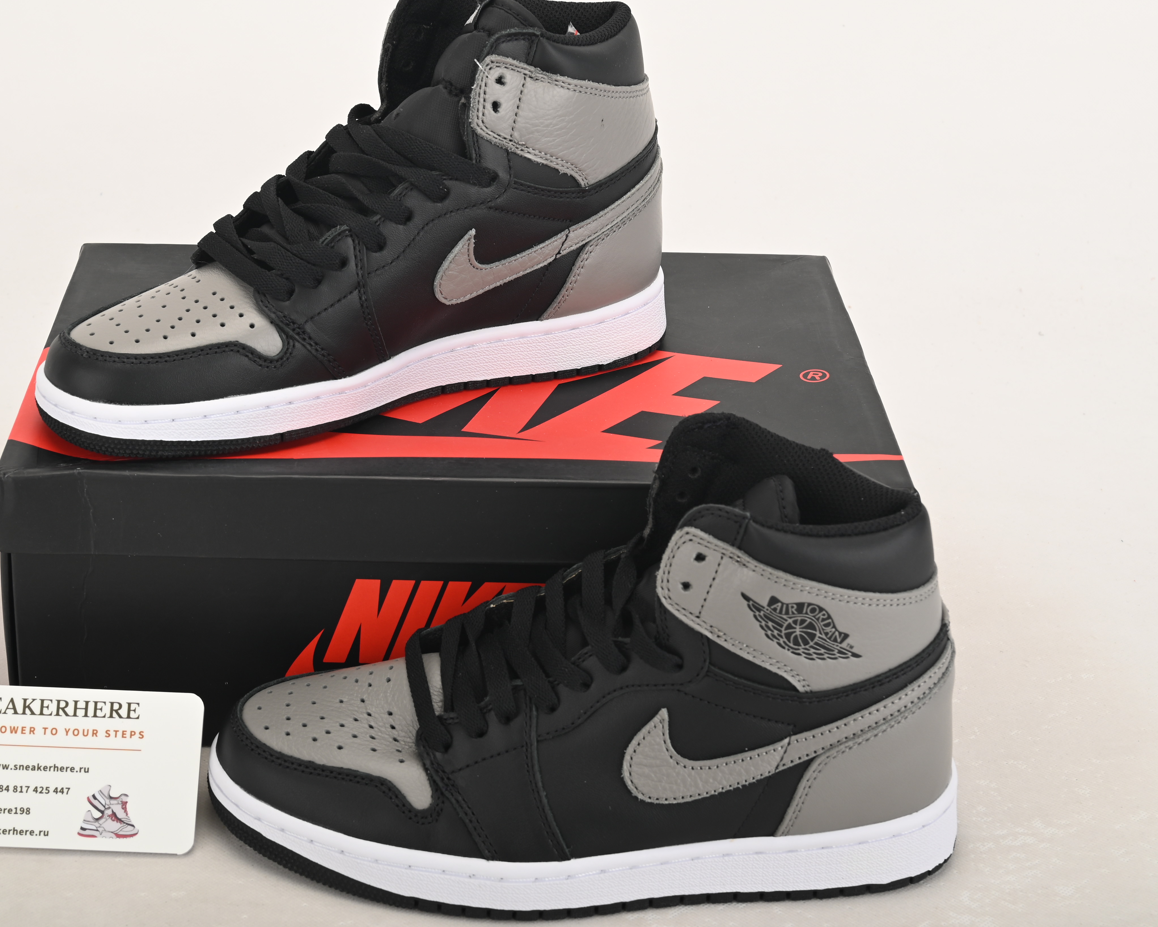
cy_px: 421
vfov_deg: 23.5
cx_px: 485
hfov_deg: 29.1
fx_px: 2228
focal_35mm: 65
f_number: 11
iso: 100
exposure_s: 1/200
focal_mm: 47
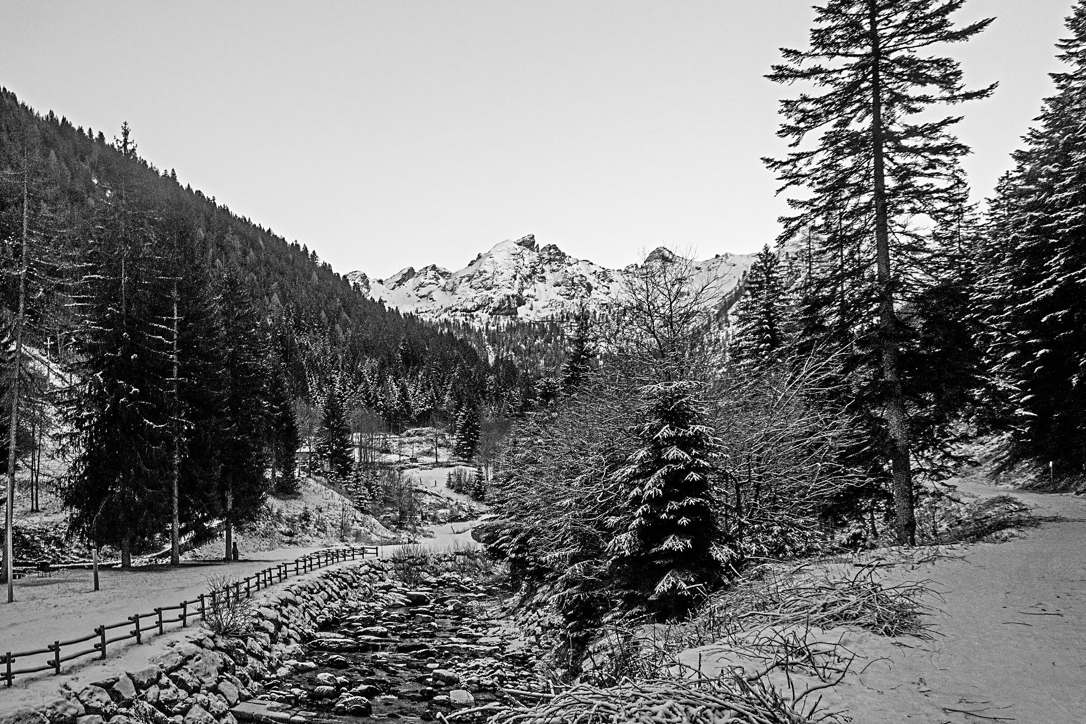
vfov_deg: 47.9
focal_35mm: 27
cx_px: 543
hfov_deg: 67.4
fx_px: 814
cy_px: 362
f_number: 9
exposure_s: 1/25
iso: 100
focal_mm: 18
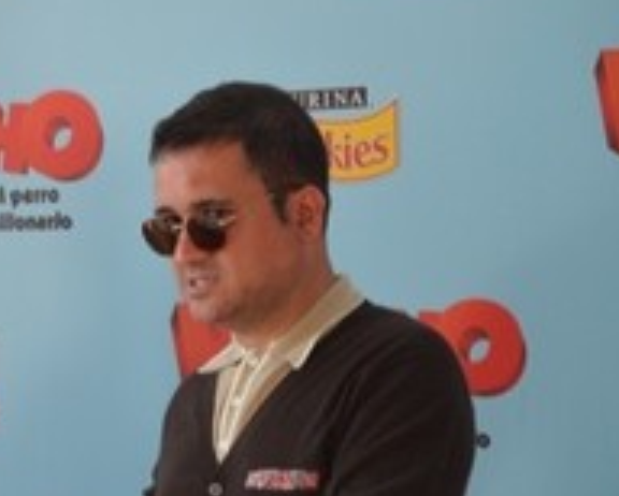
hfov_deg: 10.5
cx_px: -16
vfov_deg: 8.5
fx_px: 3321
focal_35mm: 181
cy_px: 390
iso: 400
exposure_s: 1/80
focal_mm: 55
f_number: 5.6
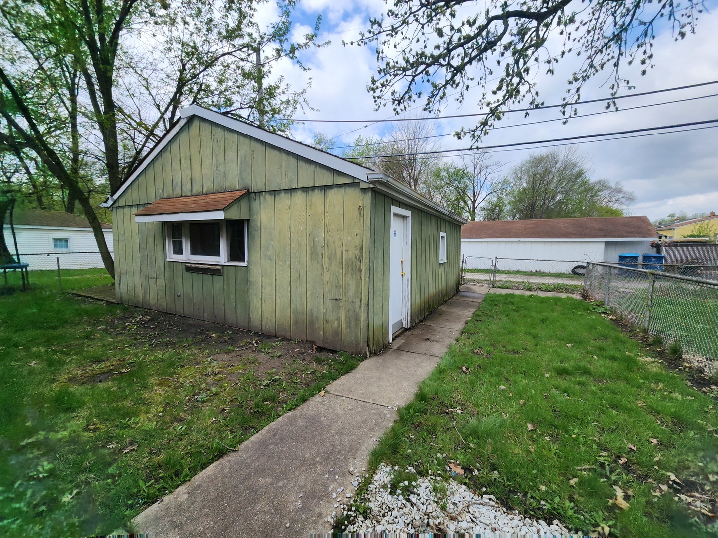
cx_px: 359
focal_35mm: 13
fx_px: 270
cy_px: 269
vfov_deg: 89.9
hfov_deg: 106.2
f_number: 2.2
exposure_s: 1/1619
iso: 50
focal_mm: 2.2
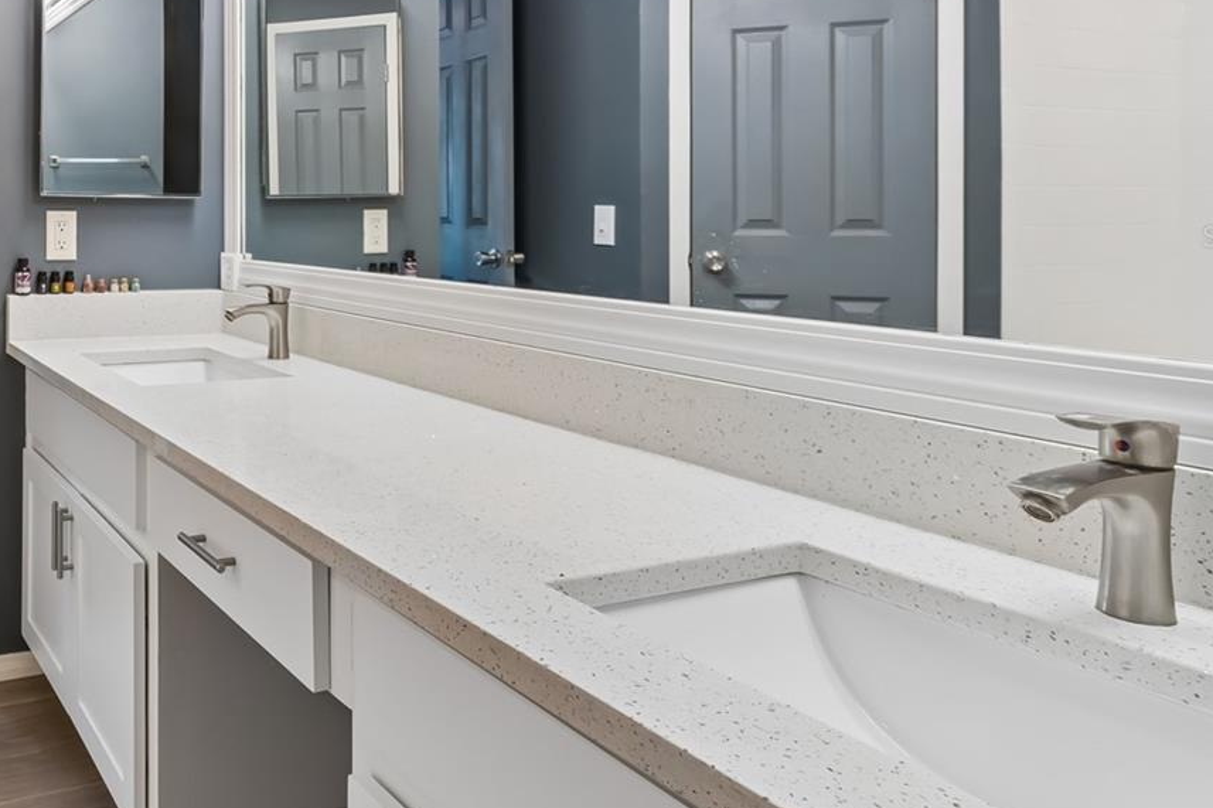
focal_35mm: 28
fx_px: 943
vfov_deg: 45.3
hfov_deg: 58.9
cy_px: 236
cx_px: 197
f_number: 7.1
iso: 100
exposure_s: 1/3.33
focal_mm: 10
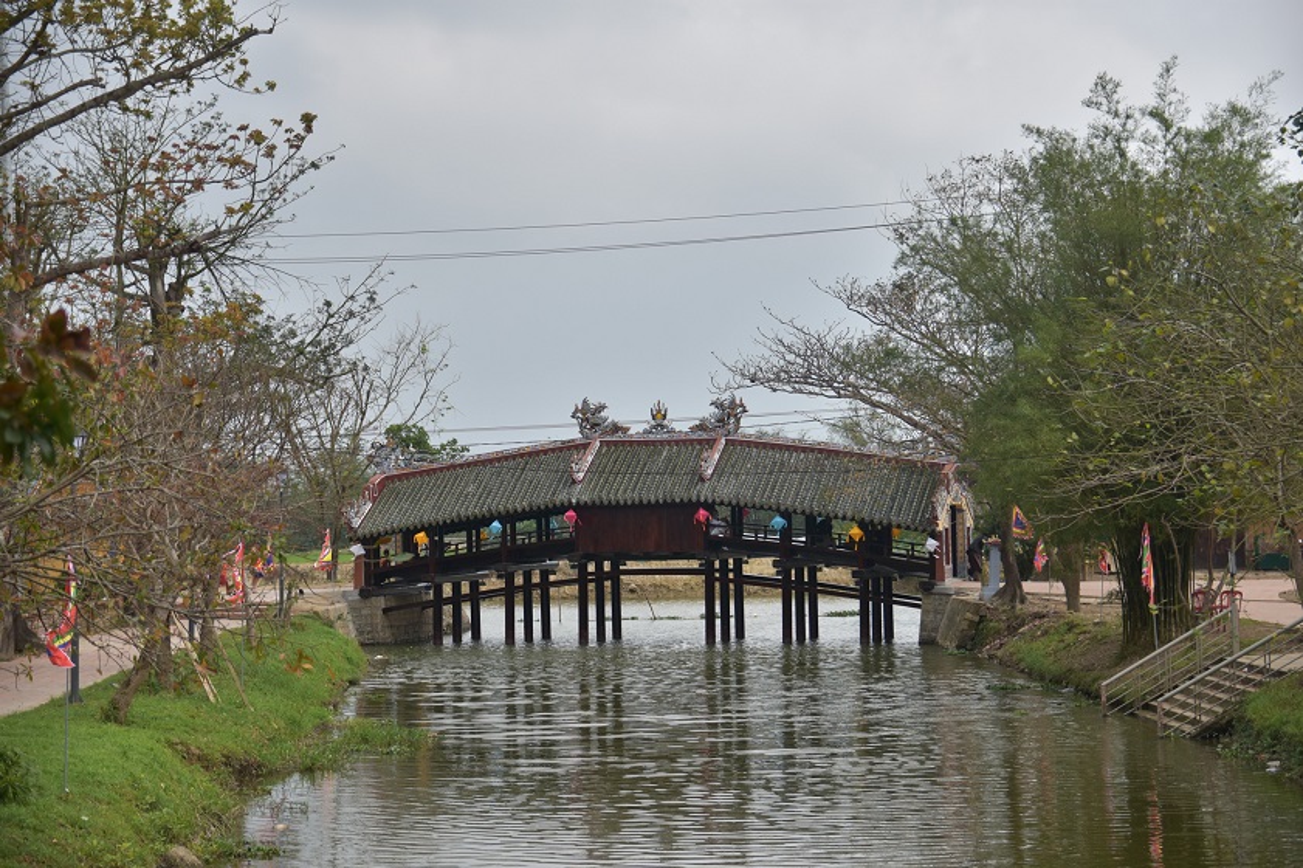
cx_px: 652
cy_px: 434
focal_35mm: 75
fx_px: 2713
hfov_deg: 27.0
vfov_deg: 18.2
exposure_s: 1/2000
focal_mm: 50
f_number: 2.8
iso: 100
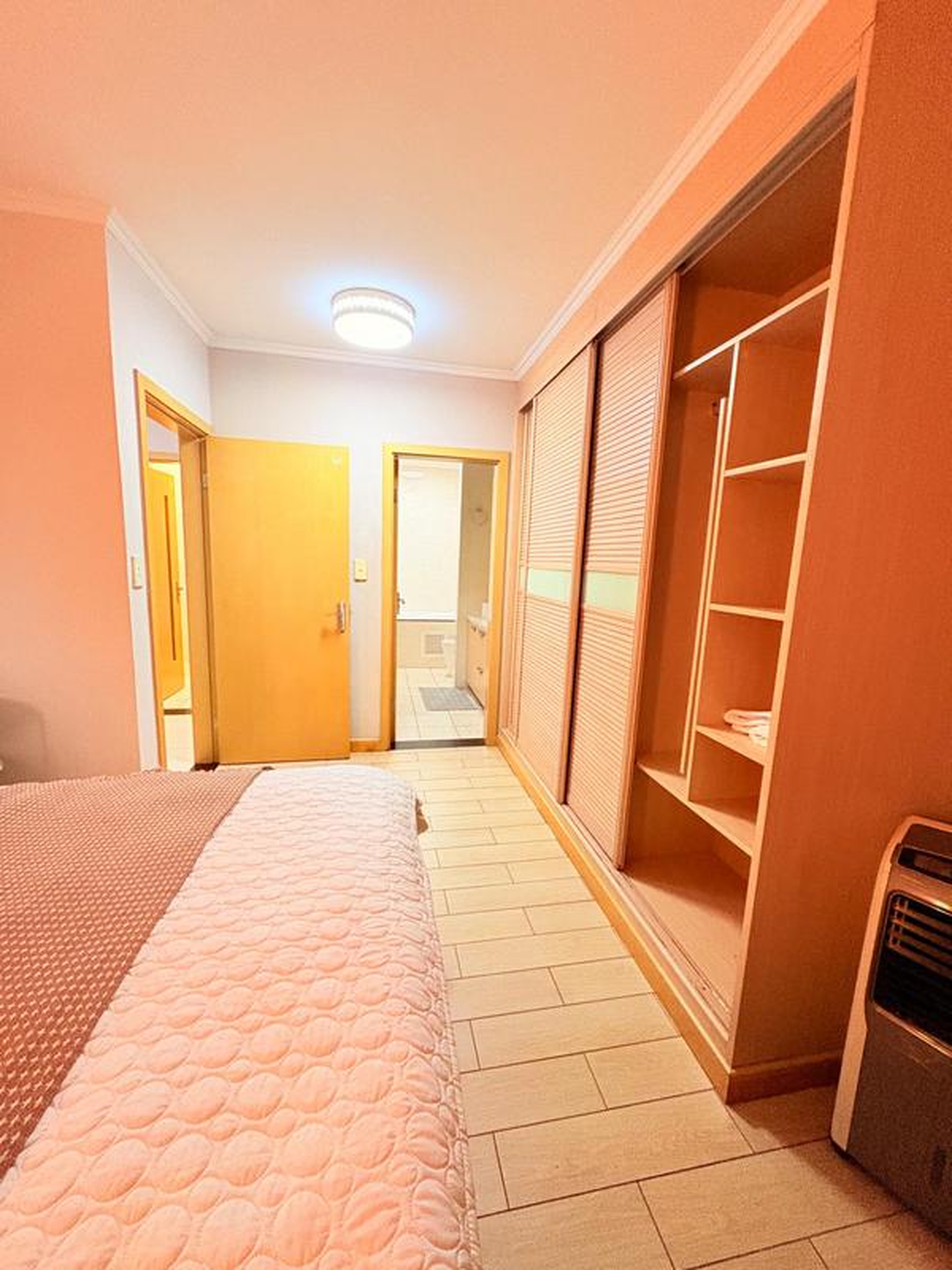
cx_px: 476
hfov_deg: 85.7
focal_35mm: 14
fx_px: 513
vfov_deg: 102.1
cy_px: 635
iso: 500
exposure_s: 1/50
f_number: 2.2
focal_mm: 2.22
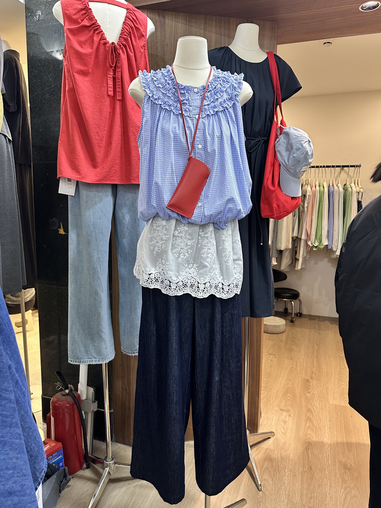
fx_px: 352
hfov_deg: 56.8
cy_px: 254
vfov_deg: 71.6
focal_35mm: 24
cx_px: 190
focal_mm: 6.86
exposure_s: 1/50
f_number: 1.78
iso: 250
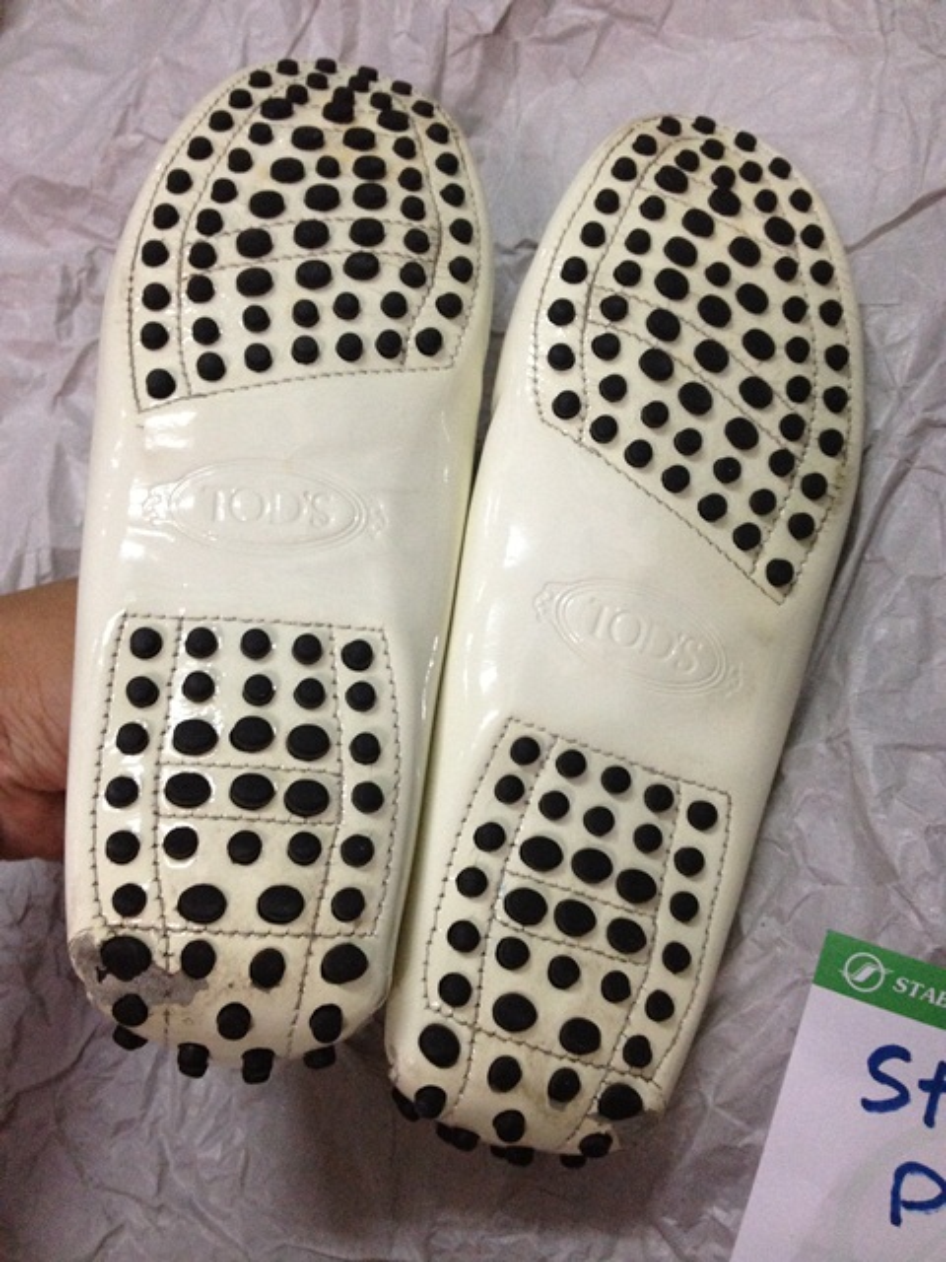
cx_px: 473
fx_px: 1275
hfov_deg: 40.7
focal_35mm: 35
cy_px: 631
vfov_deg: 52.6
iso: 250
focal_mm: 4.28
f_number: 2.4
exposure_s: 1/20
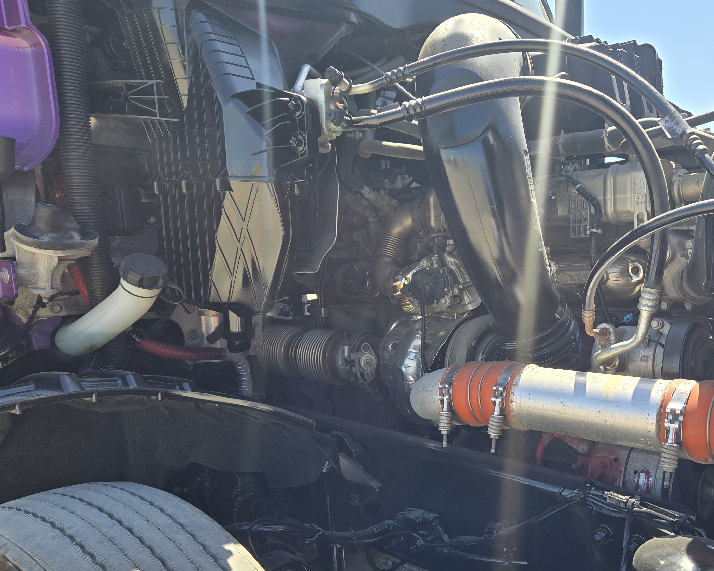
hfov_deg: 54.2
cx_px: 494
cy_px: 367
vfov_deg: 45.3
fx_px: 676
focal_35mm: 32
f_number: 1.8
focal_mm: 5.4
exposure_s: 1/713
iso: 25
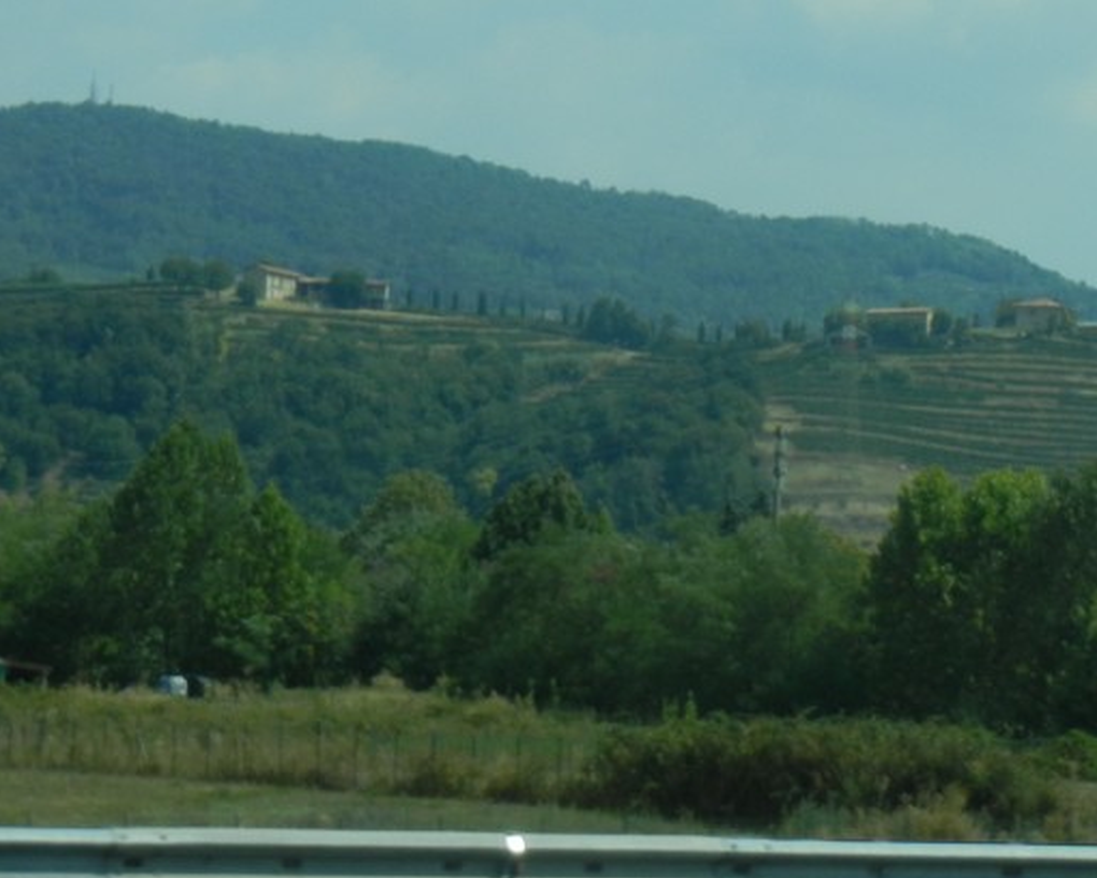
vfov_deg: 10.2
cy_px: 67
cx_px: 755
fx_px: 4903
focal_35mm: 151
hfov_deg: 12.7
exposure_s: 1/1138
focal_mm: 13.9
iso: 160
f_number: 4.3
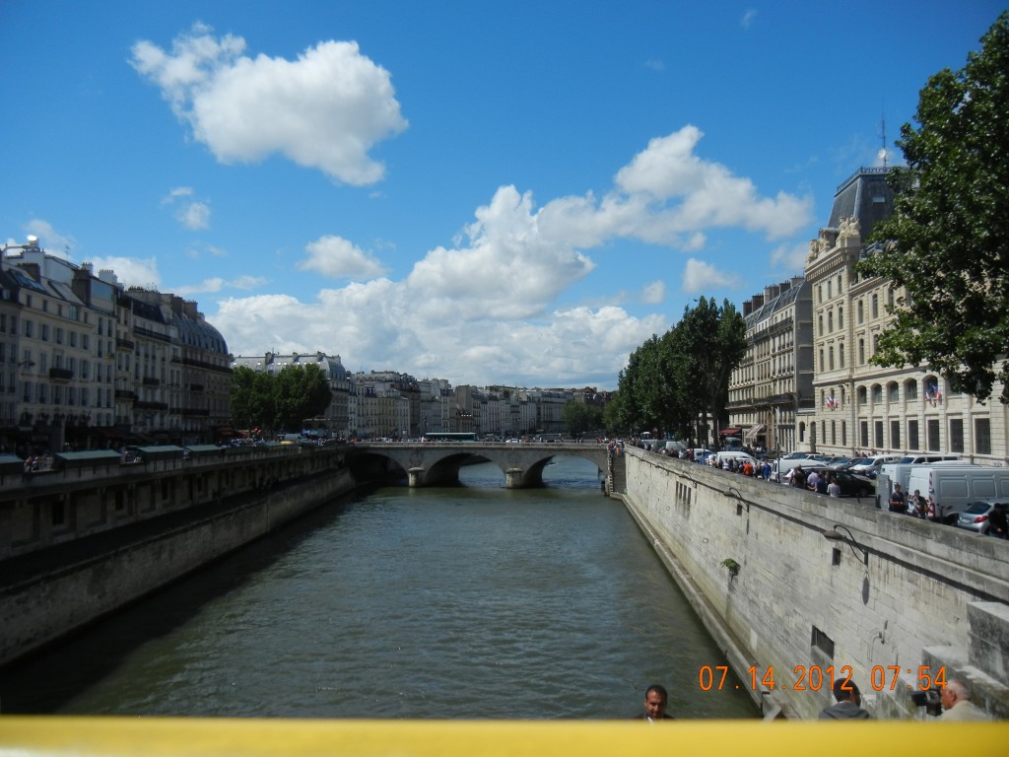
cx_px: 504
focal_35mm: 30
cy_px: 378
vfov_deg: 46.8
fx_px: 874
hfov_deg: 60.0
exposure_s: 1/740
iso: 160
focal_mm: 5.4
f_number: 7
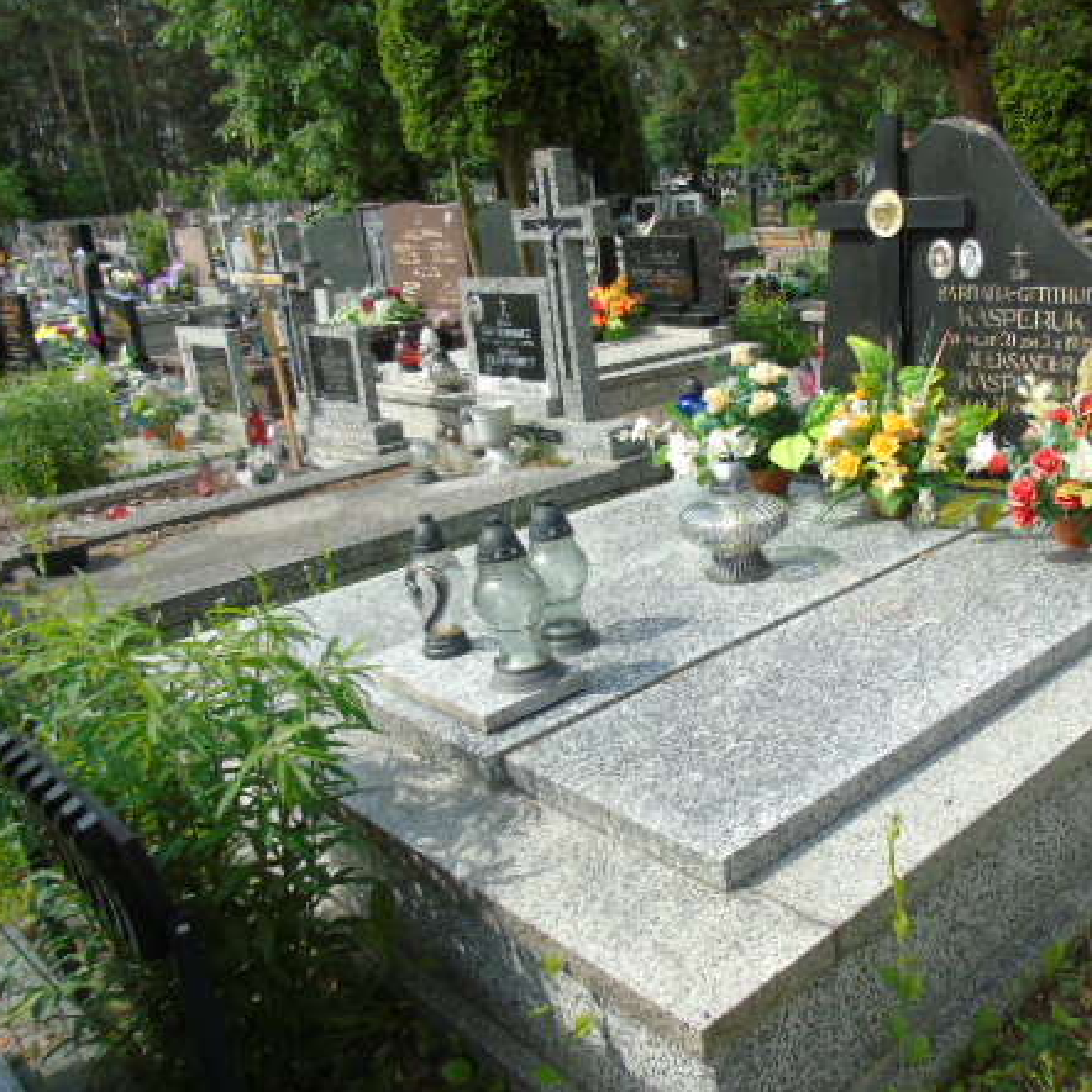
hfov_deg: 49.6
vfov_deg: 51.1
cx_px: 778
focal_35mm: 32
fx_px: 1142
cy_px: 563
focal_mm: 4.4
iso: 80
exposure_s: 1/500
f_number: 3.4
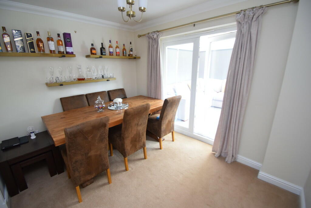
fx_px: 130
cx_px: 156
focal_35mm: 15
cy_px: 104
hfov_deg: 100.4
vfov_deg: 77.3
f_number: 4
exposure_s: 1/60
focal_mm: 10
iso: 800
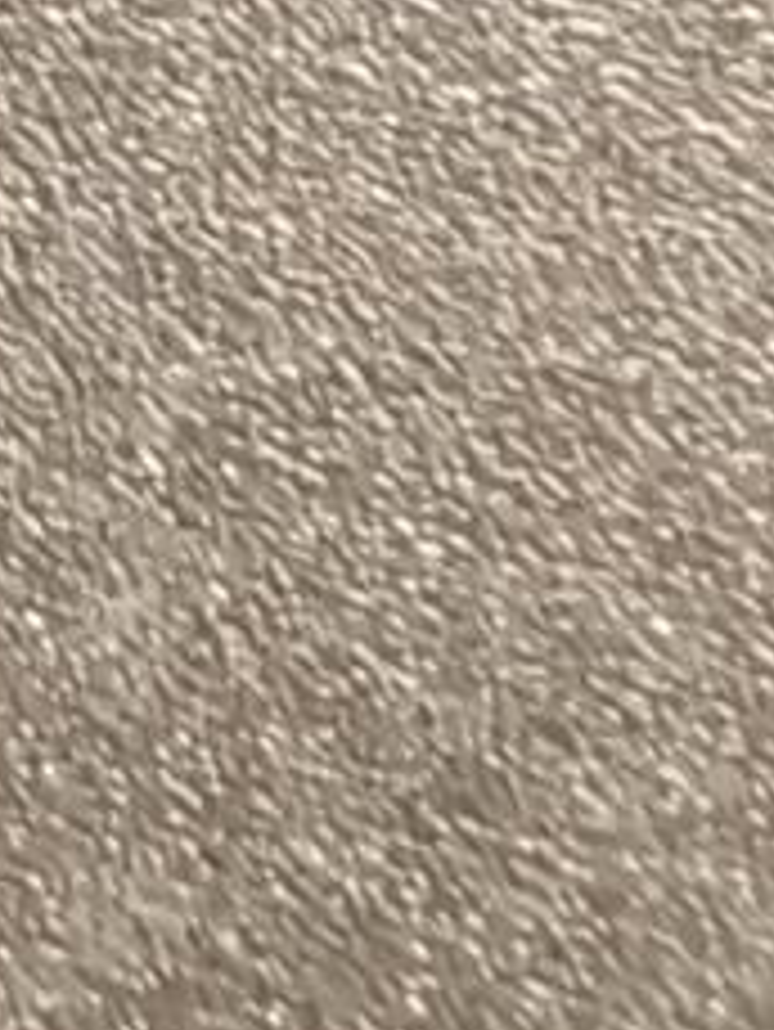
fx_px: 5391
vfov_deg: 9.5
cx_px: -630
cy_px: -1547
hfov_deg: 7.9
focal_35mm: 181
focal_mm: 2.32
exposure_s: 1/50
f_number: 2
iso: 400
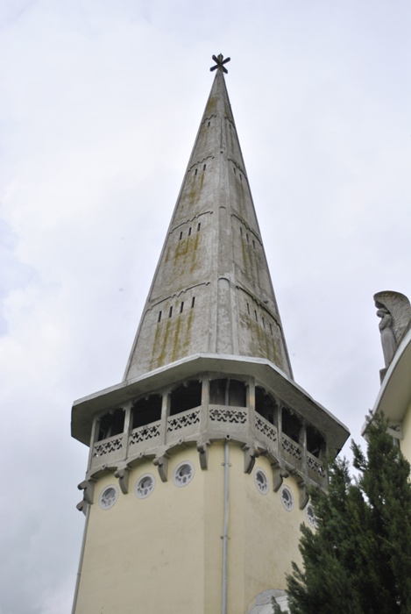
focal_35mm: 48
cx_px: 206
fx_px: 819
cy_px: 307
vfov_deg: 41.1
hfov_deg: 28.2
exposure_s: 1/4000
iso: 320
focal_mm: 32
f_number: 4.8
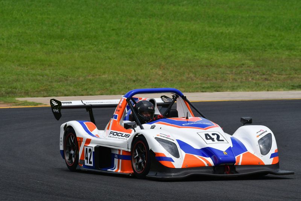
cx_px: 150
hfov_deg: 4.7
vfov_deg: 3.2
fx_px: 3638
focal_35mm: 435
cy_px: 100
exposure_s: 1/640
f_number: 11
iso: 320
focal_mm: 290
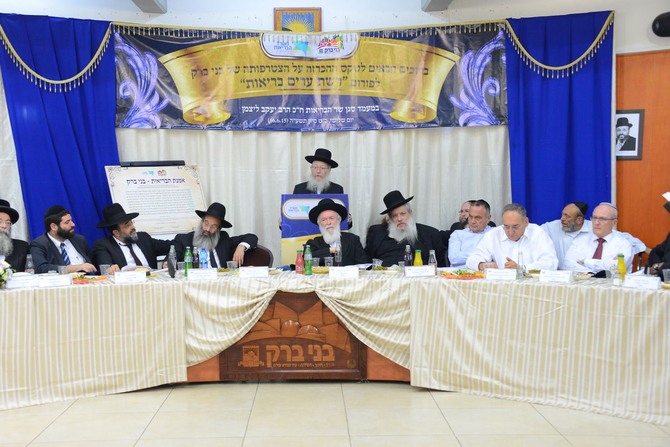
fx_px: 893
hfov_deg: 41.1
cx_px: 322
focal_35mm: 48
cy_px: 228
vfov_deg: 28.1
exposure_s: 1/50
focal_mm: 45
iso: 2500
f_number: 5
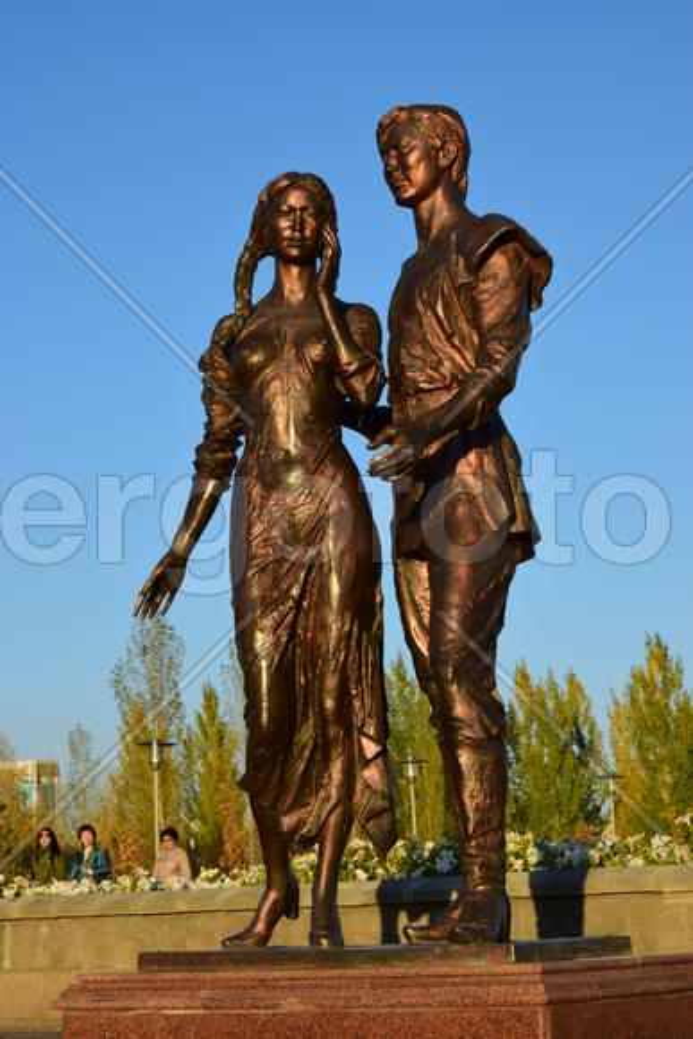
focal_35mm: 75
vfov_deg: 27.0
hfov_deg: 18.2
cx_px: 346
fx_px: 2164
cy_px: 520
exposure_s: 1/100
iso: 100
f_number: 11
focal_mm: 50
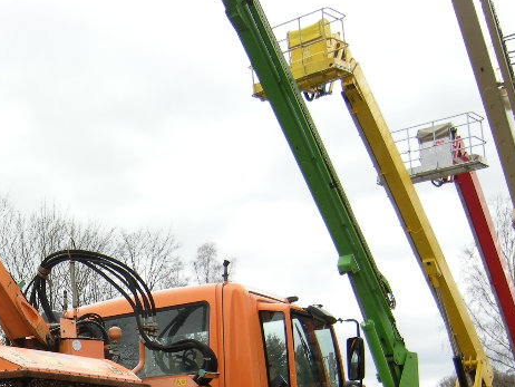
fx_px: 923
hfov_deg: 29.3
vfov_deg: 22.6
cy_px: 405
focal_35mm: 62
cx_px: 9
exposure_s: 1/223
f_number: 2.8
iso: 64
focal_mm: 4.7
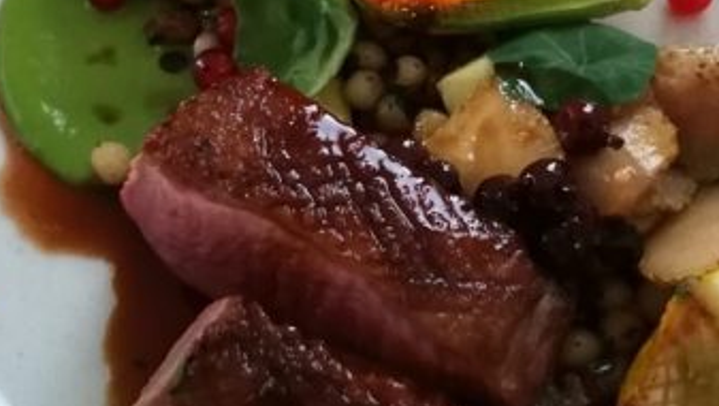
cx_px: 450
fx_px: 1278
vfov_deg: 17.9
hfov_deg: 31.3
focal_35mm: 67
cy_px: 79
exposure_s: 1/24
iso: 400
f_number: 2.2
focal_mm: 3.95
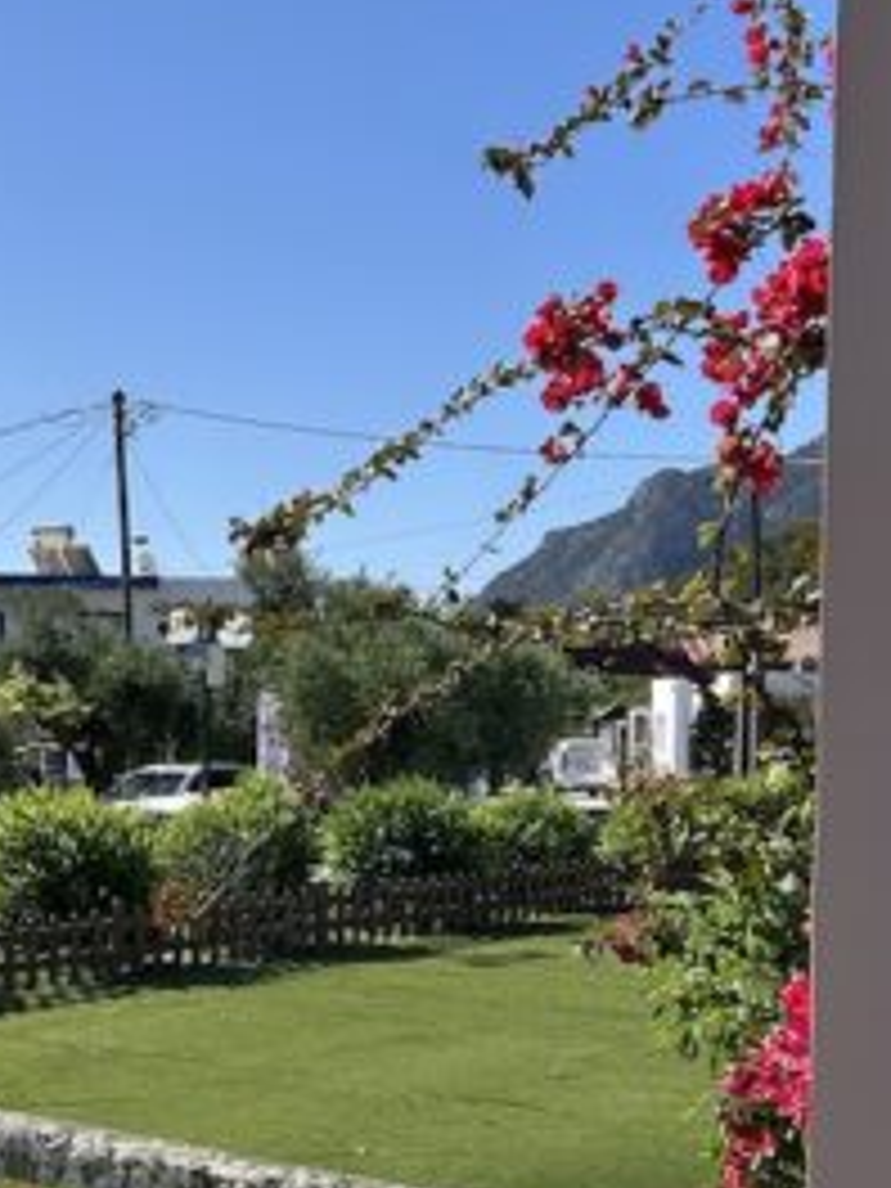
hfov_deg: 23.1
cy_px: 783
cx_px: 97
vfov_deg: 31.0
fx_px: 2128
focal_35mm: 62
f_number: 1.5
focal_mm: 5.7
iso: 50
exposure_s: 1/4630
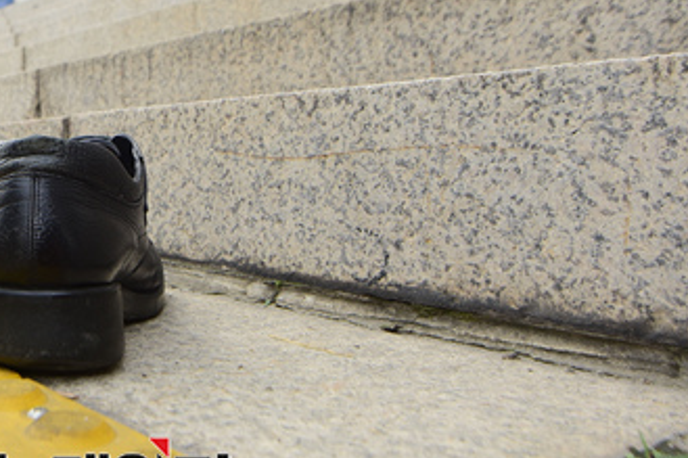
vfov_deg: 35.2
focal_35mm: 37
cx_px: 105
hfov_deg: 48.0
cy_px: 120
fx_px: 707
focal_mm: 19
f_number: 7.1
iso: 200
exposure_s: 1/200
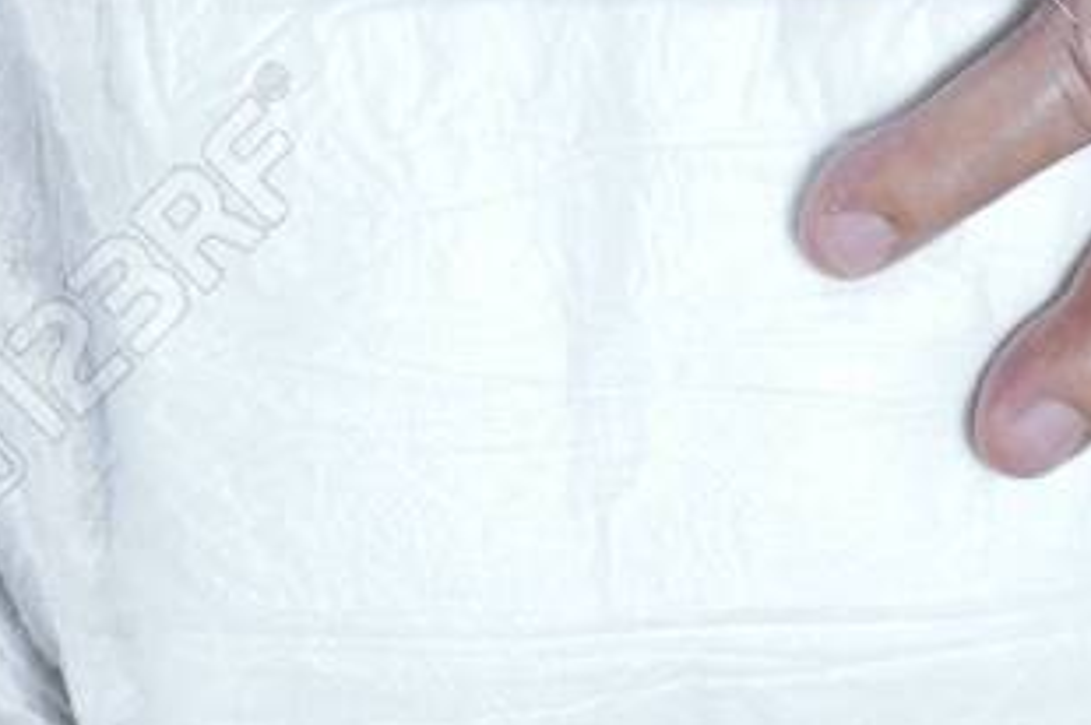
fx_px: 9536
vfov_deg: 4.4
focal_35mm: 315
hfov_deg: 6.5
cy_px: 187
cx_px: 743
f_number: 1.4
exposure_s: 1/60
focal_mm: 50
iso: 250
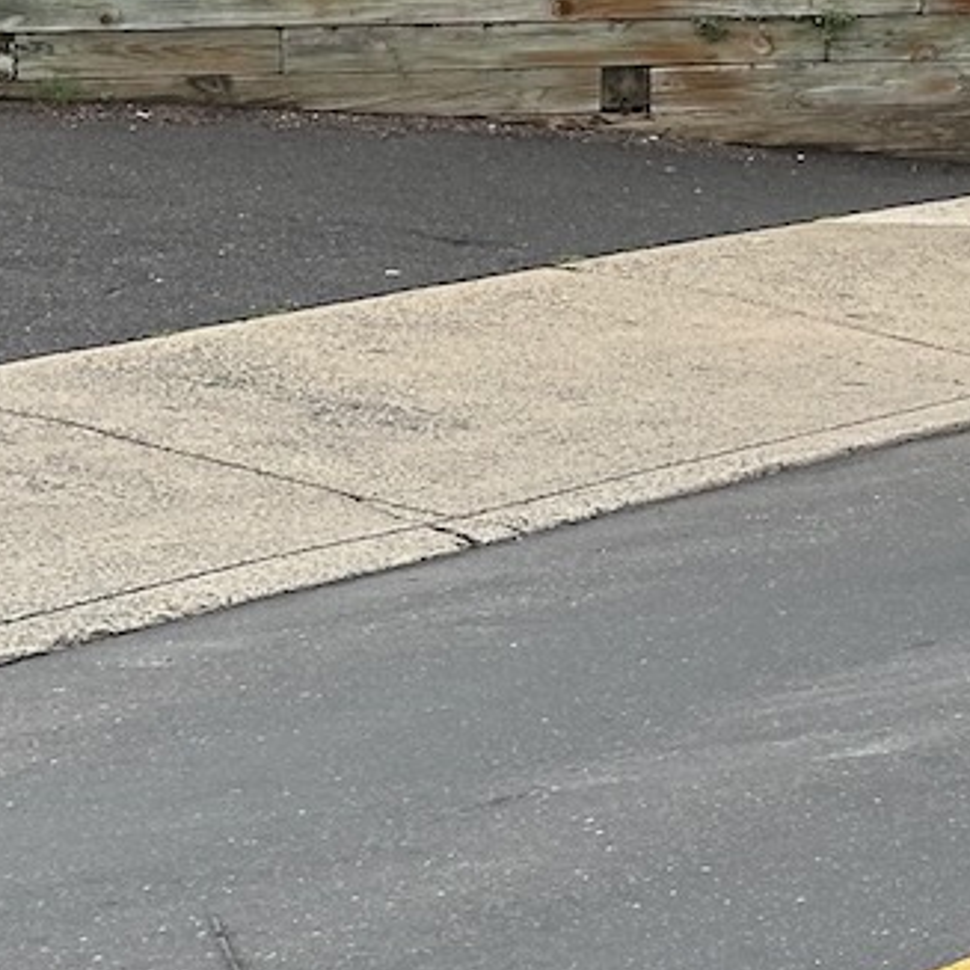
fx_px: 5263
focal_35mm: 166
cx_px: 1620
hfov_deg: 10.1
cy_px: -288
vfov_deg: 10.3
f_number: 1.78
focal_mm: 6.86
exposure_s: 1/1145
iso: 64
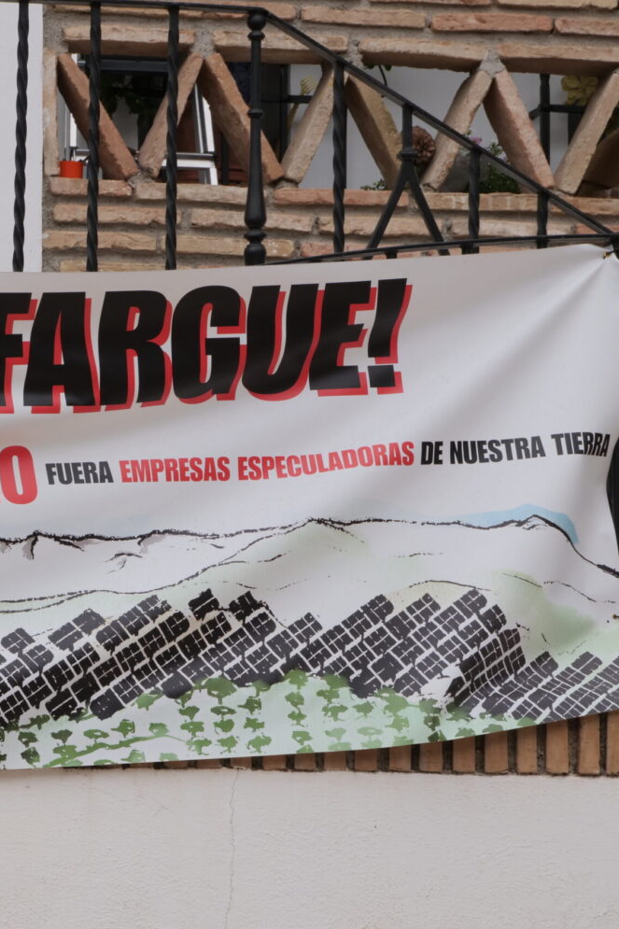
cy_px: 463
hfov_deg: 7.3
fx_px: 4824
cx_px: 12
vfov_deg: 11.0
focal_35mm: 187
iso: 160
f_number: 10
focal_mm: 60
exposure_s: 1/100
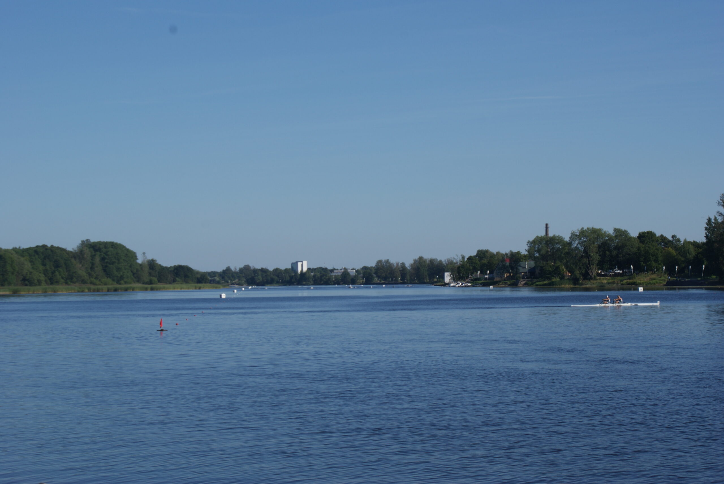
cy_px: 242
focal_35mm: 82
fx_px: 1661
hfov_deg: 24.6
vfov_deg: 16.6
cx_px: 362
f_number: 13
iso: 100
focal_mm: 55
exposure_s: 1/160
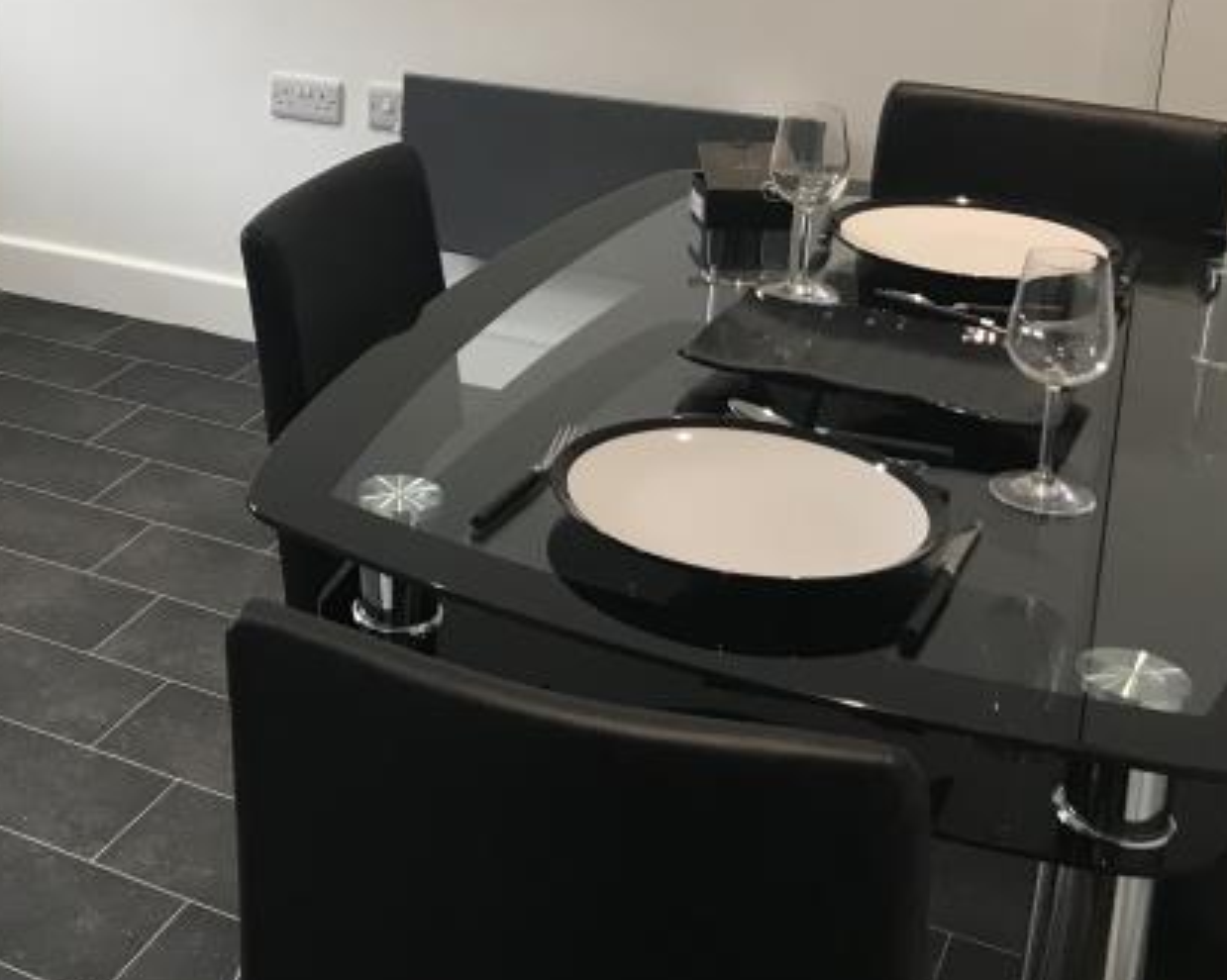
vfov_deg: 27.8
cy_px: 157
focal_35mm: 53
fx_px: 1924
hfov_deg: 33.5
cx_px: 122
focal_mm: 3.99
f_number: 1.8
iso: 32
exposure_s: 1/20
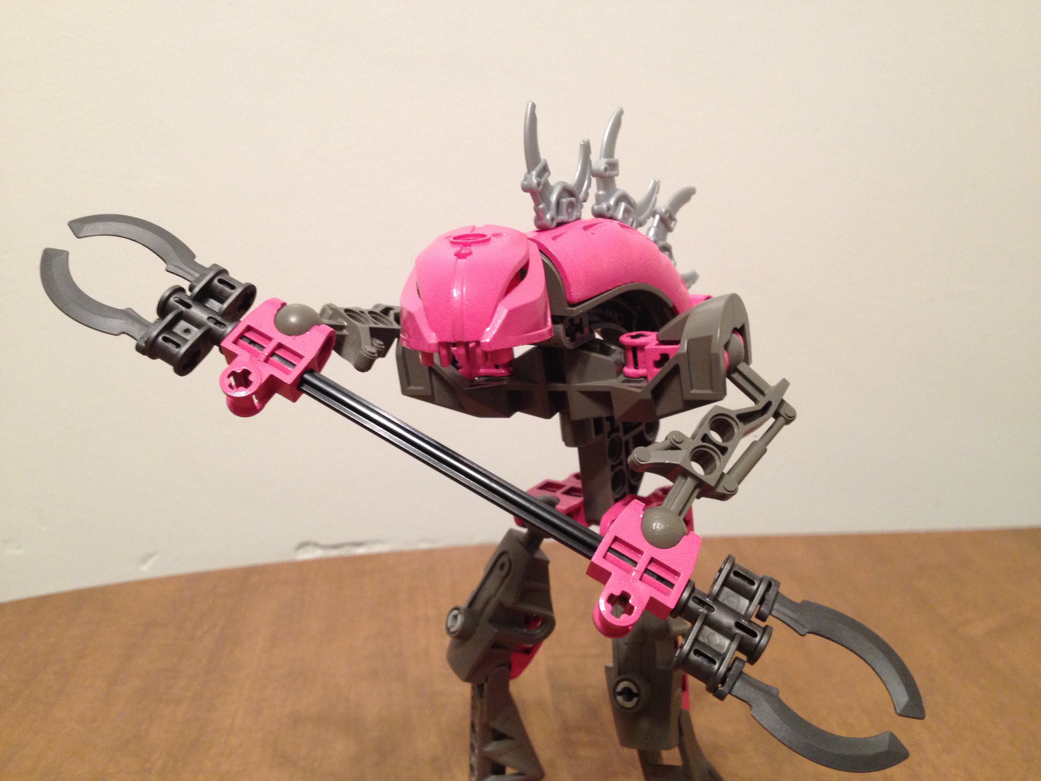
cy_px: 390
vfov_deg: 40.7
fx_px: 1053
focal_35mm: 35
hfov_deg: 52.6
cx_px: 520
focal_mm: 4.28
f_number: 2.4
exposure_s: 1/20
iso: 160
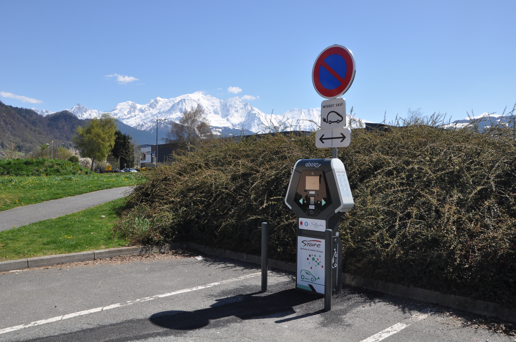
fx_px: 451
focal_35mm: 32
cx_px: 258
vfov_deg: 41.6
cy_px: 171
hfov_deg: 59.6
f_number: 9
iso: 200
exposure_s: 1/320
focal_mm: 21
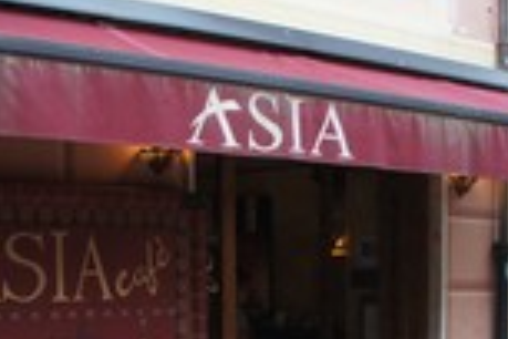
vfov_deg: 16.1
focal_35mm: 81
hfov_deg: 25.0
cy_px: 425
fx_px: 1143
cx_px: 203
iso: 1600
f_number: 4
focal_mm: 18
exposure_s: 1/250
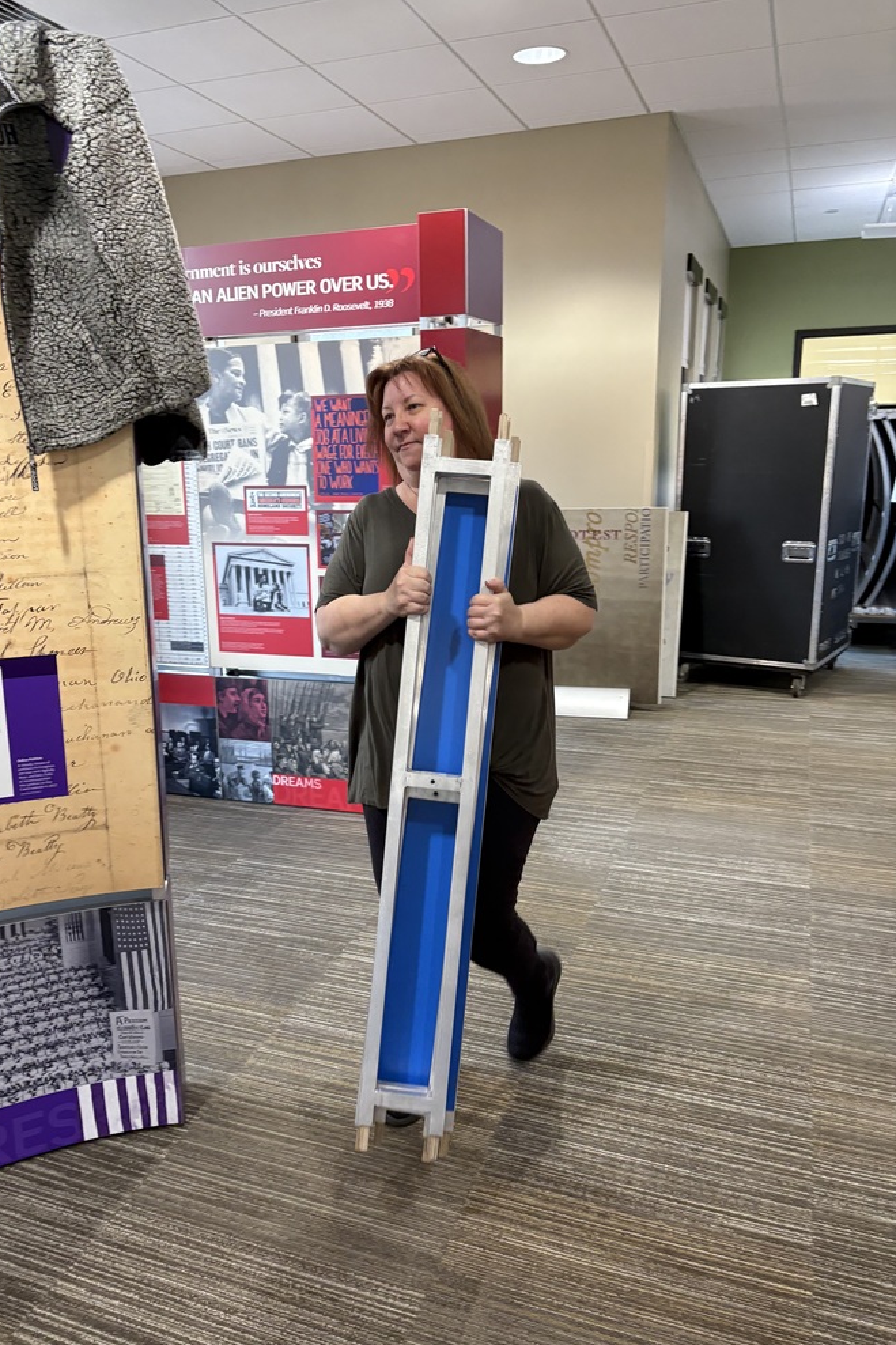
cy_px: 695
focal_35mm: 28
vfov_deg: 65.5
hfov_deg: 46.2
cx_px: 377
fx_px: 1046
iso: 200
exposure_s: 1/60
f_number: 1.6
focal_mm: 5.96
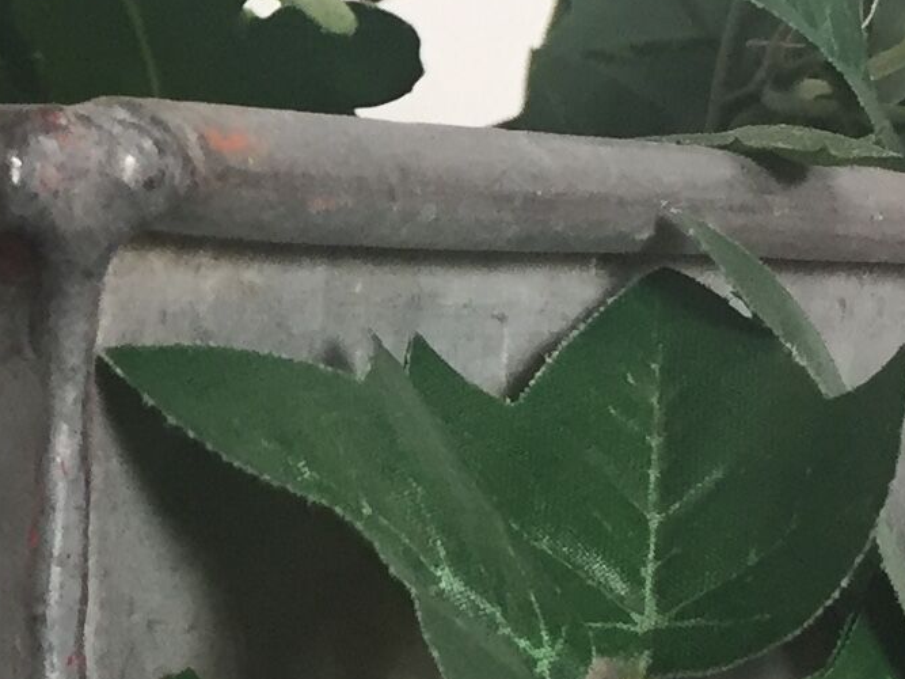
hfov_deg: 13.4
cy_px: 319
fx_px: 3712
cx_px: -294
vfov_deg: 10.4
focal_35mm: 142
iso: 40
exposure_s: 1/33
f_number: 2.2
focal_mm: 4.15
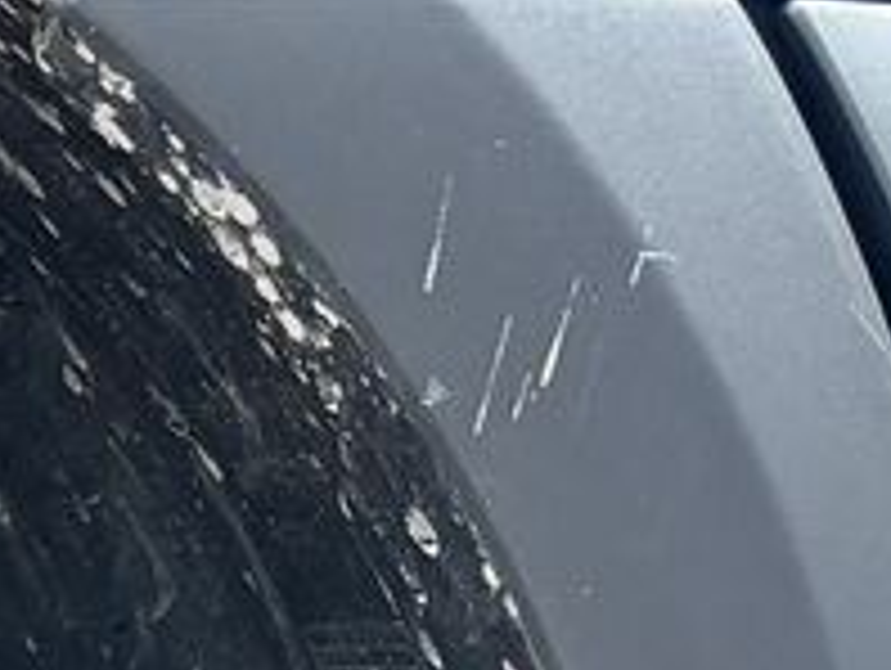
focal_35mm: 124
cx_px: -1125
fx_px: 3196
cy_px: 1574
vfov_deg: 10.4
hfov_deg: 12.9
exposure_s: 1/71
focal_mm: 6.76
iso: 200
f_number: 1.78
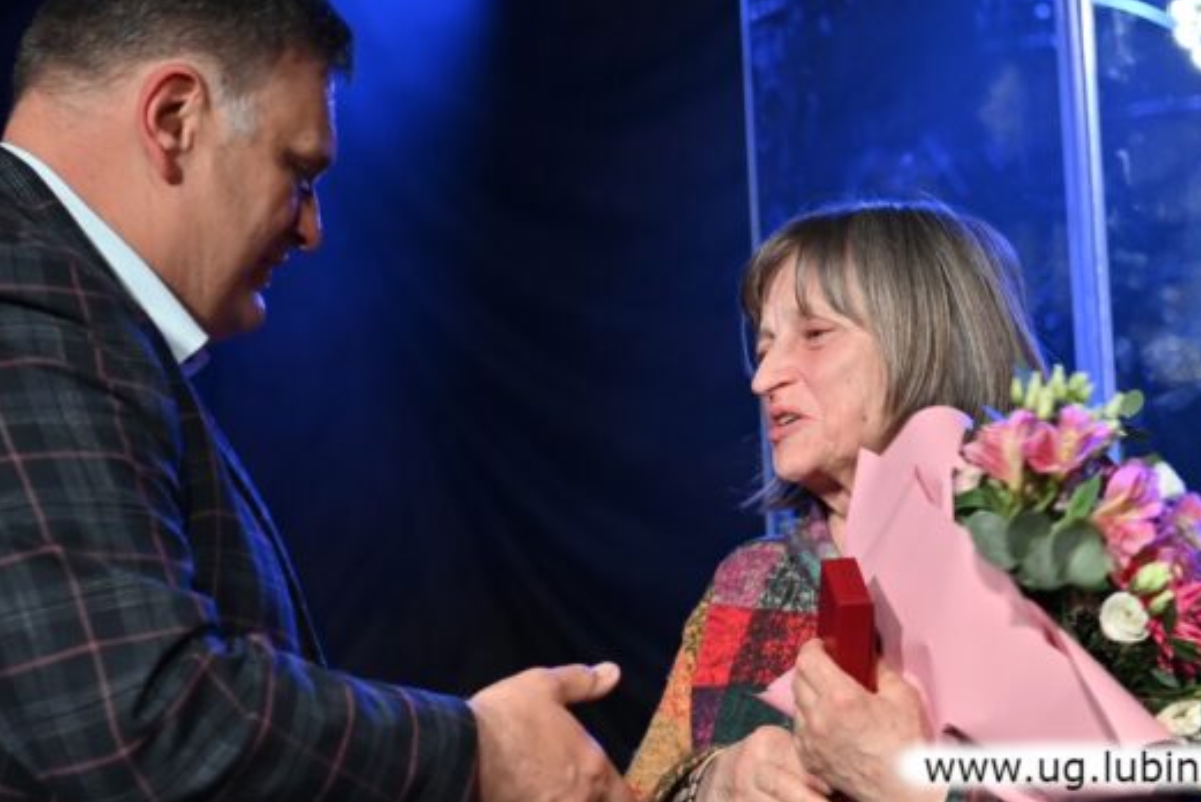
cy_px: 387
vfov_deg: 11.3
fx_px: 4072
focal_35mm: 122
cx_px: 632
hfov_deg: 16.8
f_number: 2.8
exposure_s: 1/200
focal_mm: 71
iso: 400
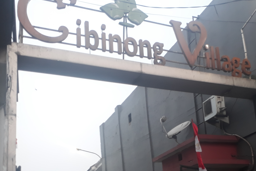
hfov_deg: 41.5
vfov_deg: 27.5
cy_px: 158
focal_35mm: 47
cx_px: 163
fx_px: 334
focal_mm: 3.6
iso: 64
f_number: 1.9
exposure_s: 1/33
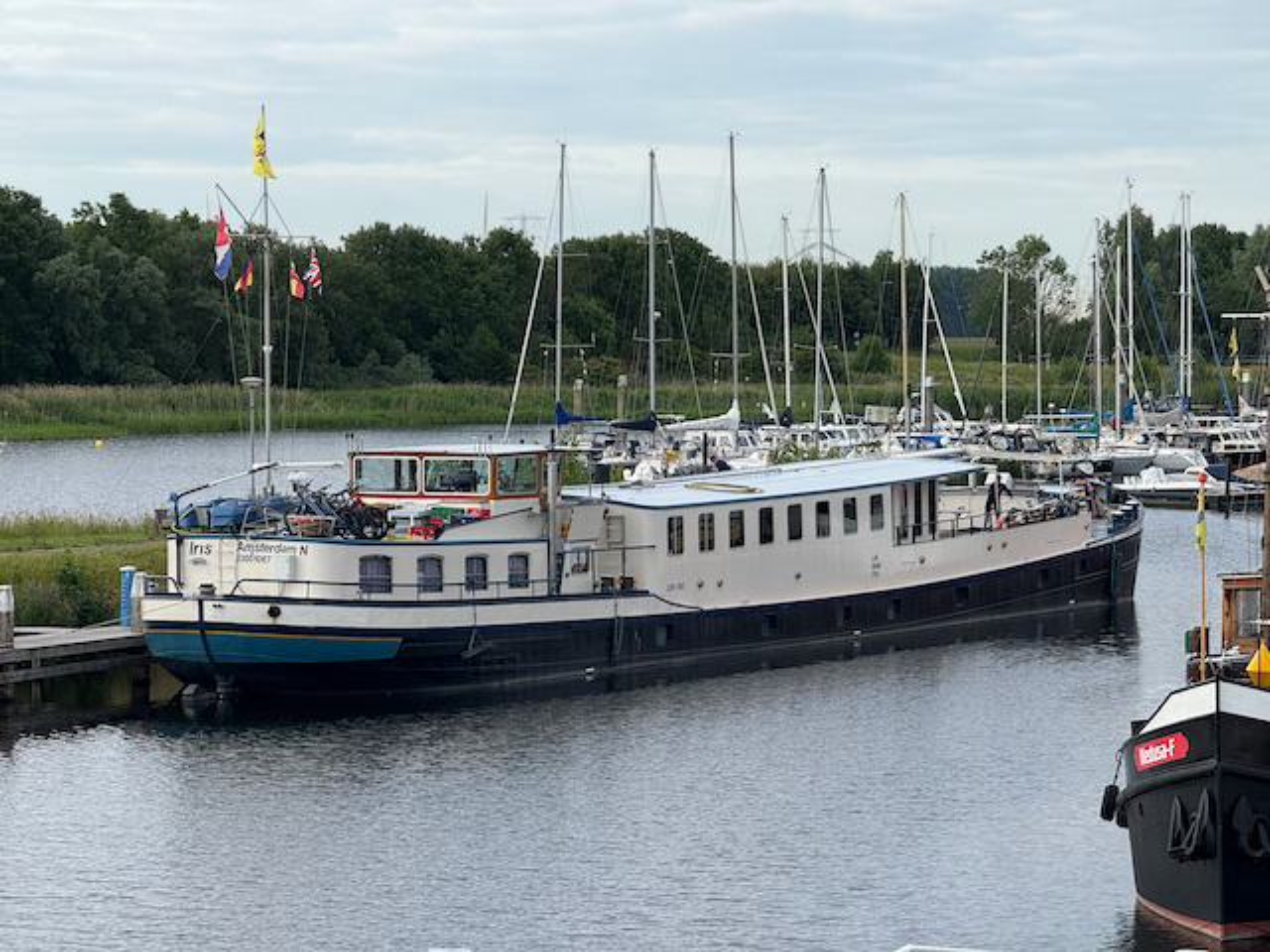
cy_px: 476
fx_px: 4403
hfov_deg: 16.4
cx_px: 635
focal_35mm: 120
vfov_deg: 12.3
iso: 50
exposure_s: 1/546
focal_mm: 15.66
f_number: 2.8
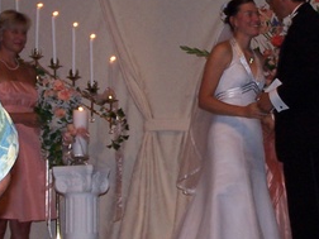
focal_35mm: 150
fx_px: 1382
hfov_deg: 13.1
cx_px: 247
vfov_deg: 9.9
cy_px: 82
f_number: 3.2
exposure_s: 1/60
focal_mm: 9.8
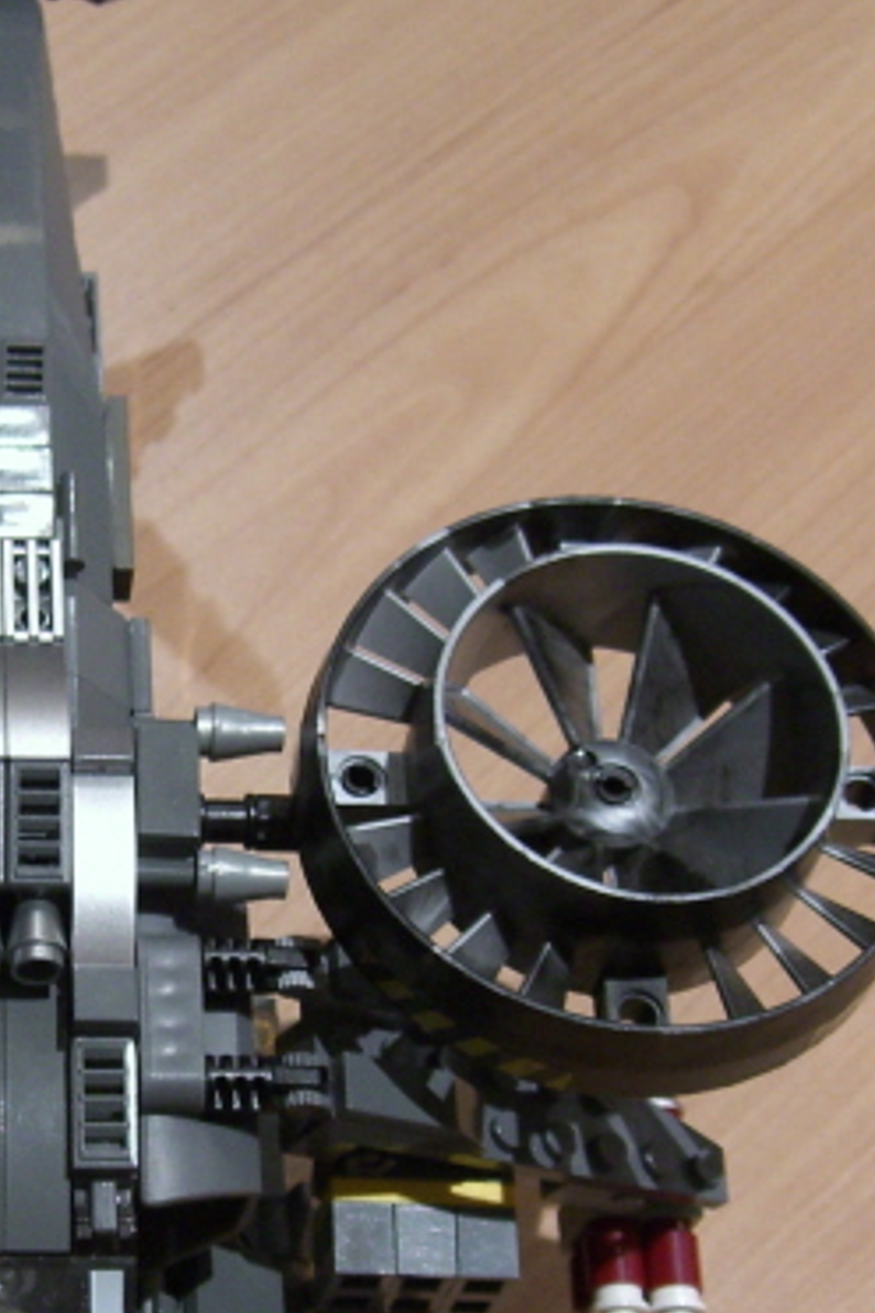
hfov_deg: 15.8
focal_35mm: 85
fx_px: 3099
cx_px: 18
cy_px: 893
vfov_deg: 23.8
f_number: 2.8
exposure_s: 1/30
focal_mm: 7.9
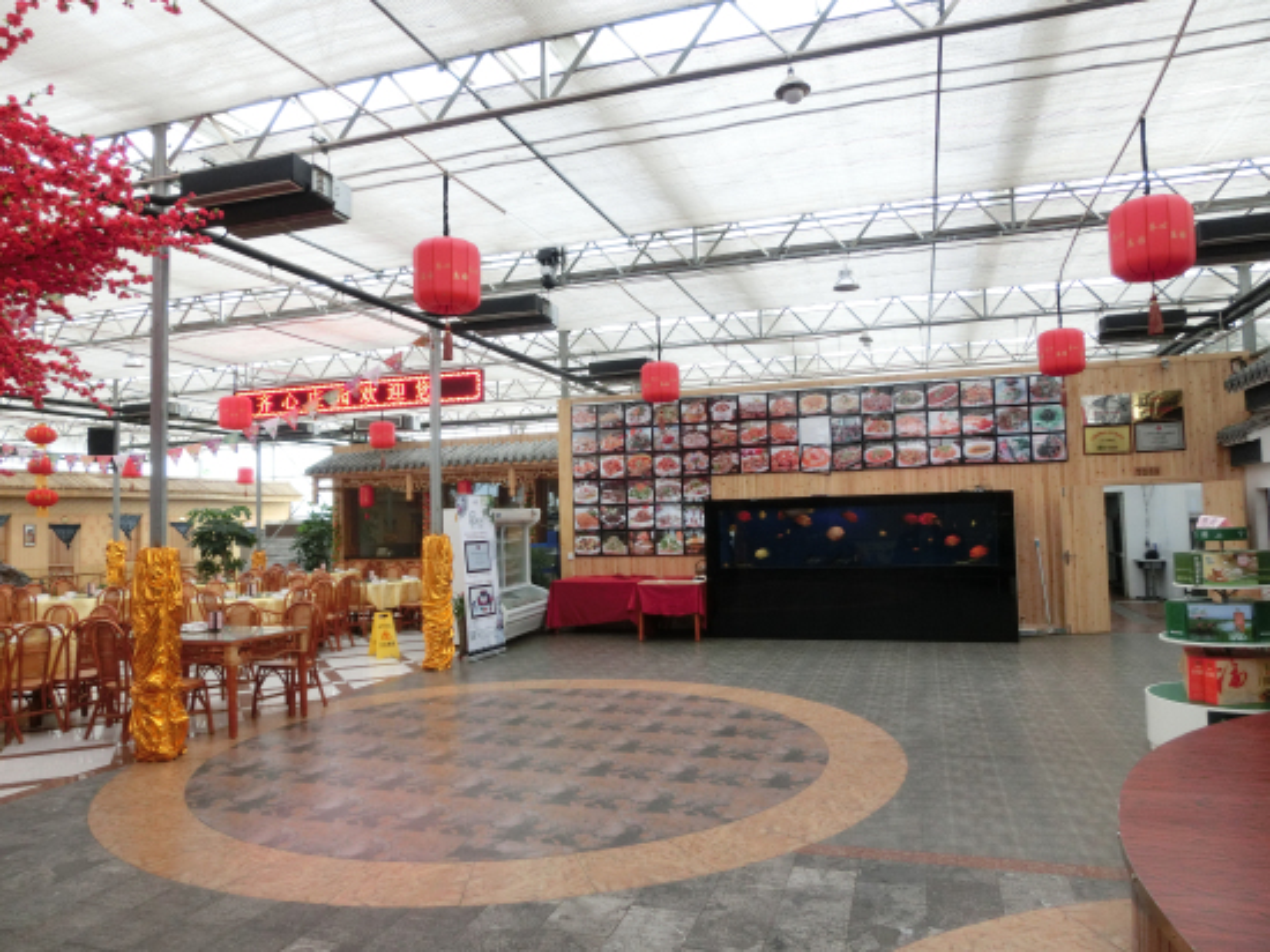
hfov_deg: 71.6
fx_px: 880
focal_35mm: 24
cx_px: 635
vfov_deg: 56.8
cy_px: 476
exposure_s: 1/60
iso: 125
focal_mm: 4.24
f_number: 3
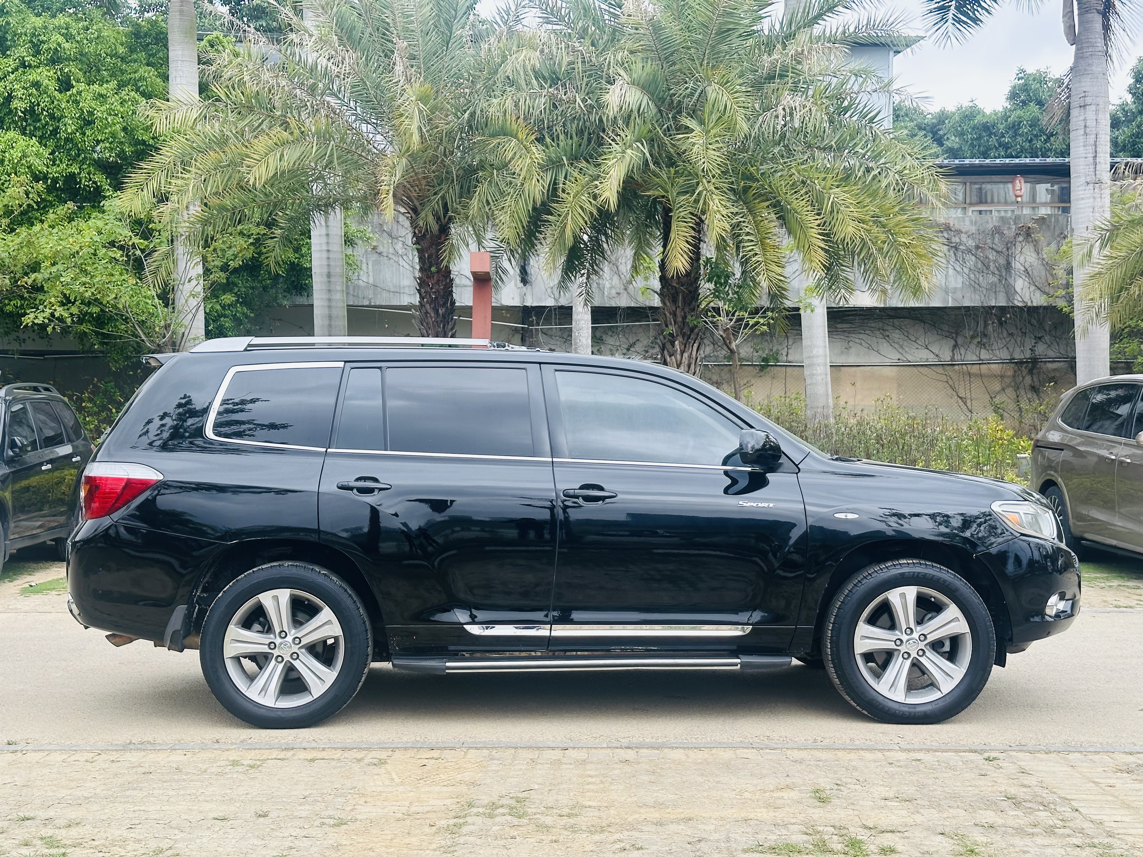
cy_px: 428
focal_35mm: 48
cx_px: 572
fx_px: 1585
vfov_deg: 30.3
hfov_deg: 39.7
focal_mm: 6.86
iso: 64
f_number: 1.78
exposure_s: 1/450
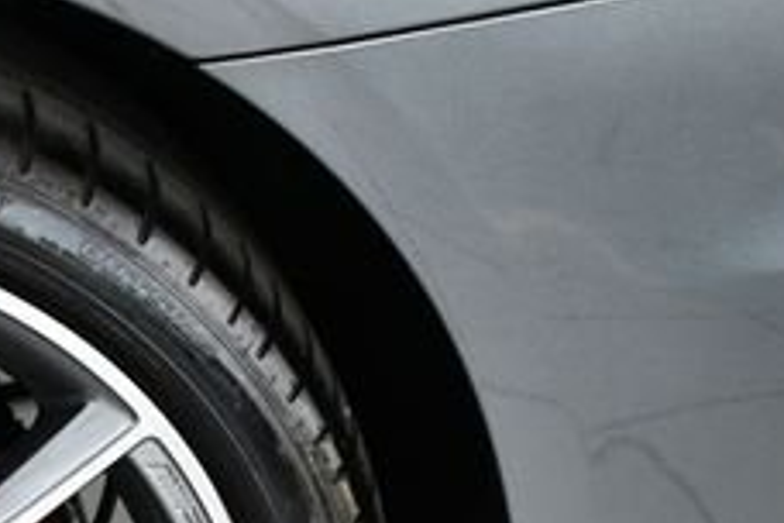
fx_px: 2199
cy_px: 671
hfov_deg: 18.9
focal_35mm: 101
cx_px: -213
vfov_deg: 13.1
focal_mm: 18
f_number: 3.5
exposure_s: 1/200
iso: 800
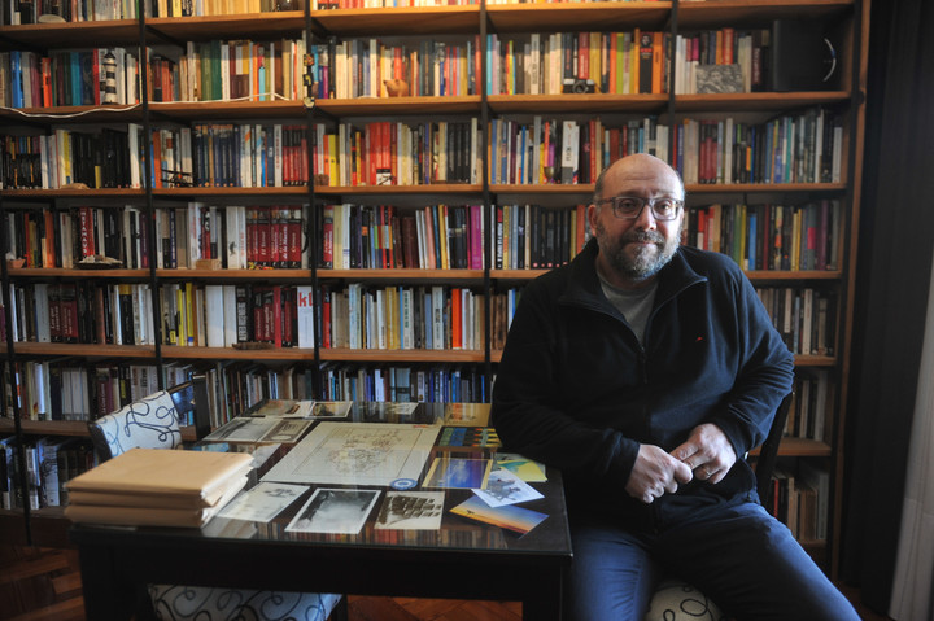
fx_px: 674
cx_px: 467
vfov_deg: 49.5
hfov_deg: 69.4
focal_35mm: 26
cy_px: 310
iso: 800
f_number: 2.8
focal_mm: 26
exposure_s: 1/60
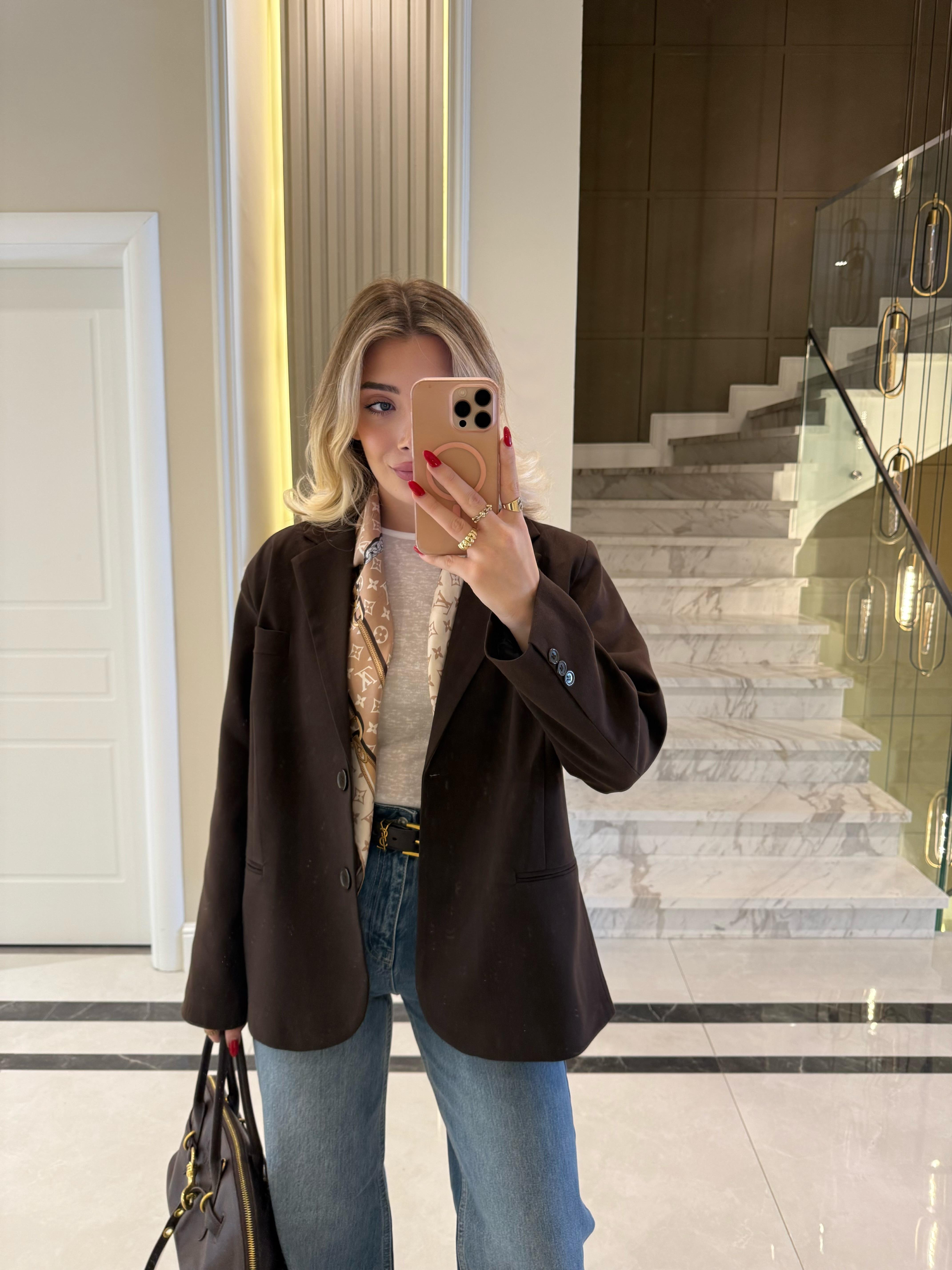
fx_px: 880
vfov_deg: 71.6
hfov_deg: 56.8
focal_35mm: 24
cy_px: 635
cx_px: 476
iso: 160
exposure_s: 1/50
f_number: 1.78
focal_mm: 6.76
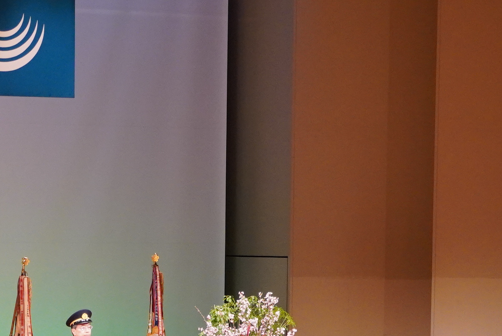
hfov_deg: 11.6
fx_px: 2453
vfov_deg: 7.7
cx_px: 114
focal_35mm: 176
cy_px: 454
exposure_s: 1/160
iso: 1250
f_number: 4.5
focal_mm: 33
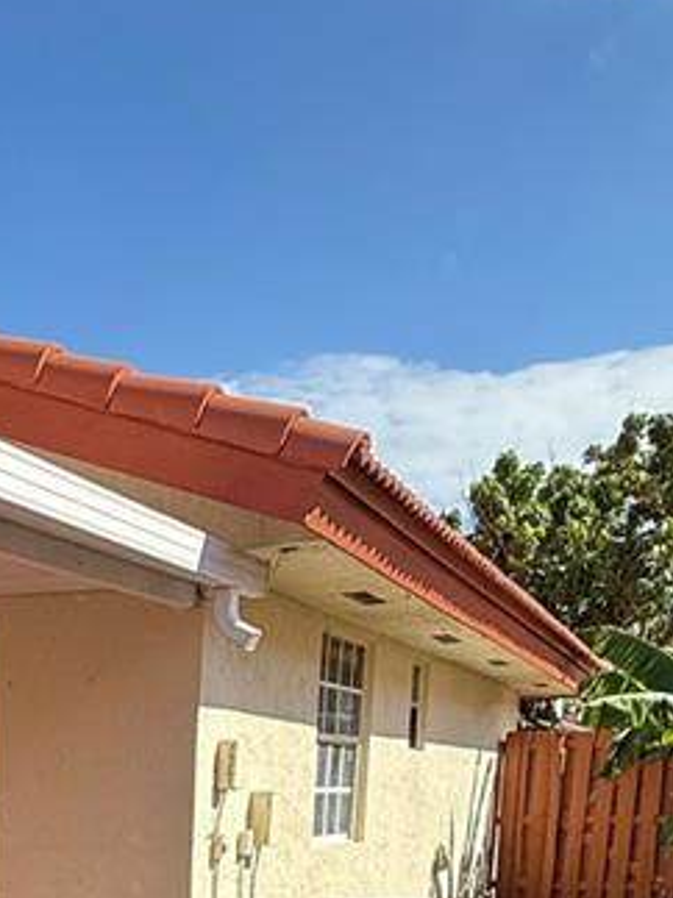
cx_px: -206
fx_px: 1349
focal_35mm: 52
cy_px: 1104
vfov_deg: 30.6
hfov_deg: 24.4
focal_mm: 2.22
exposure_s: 1/809
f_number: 2.2
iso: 64
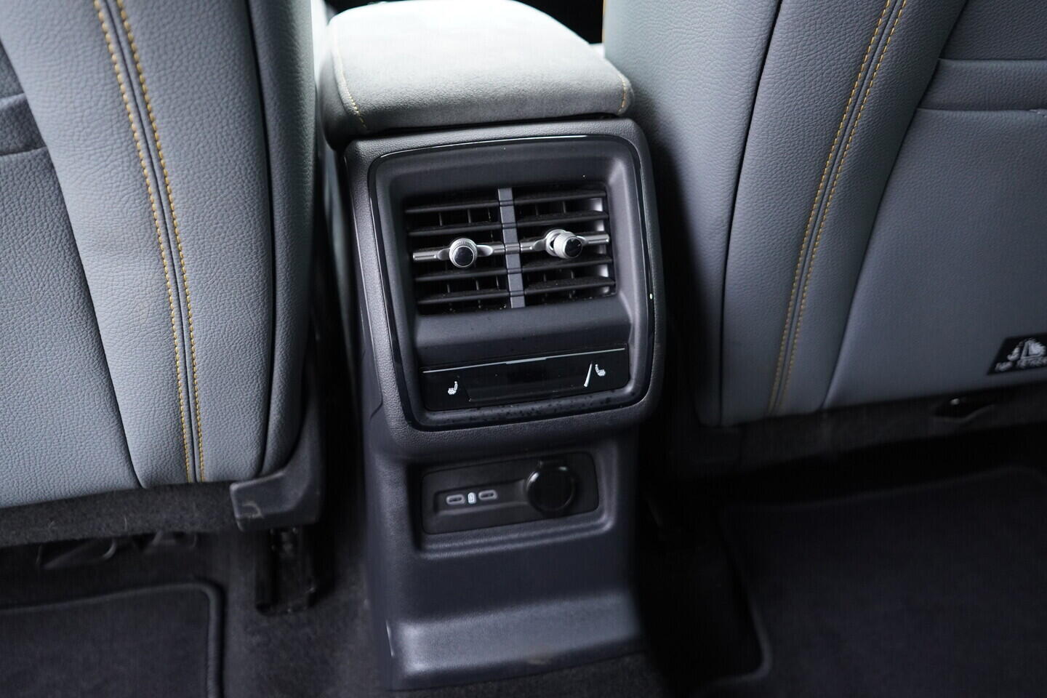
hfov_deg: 53.1
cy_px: 349
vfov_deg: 36.9
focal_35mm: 36
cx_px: 524
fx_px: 1047
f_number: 2.8
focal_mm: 24
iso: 1250
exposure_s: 1/40
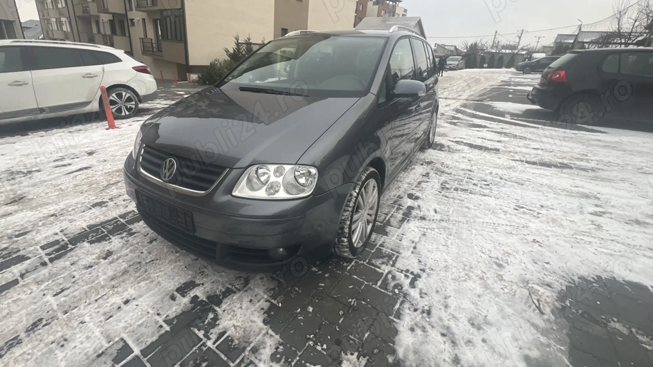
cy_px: 147
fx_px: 260
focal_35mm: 15
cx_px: 315
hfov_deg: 103.0
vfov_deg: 69.8
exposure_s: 1/171
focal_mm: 1.57
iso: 32
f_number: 1.8
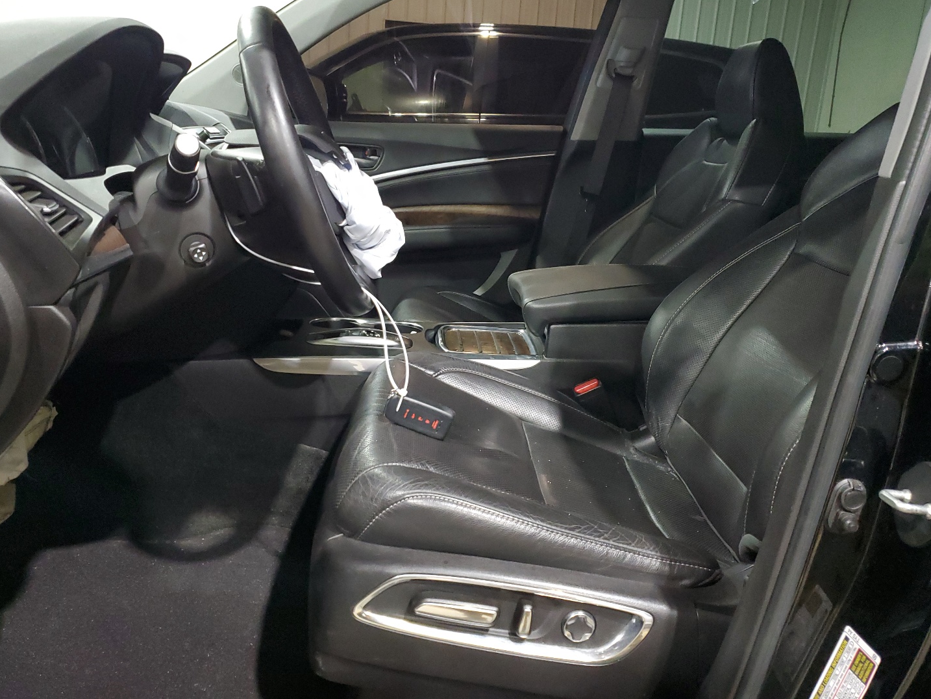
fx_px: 780
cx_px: 453
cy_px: 312
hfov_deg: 61.6
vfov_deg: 48.2
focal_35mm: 29
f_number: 1.5
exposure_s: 1/40
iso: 337
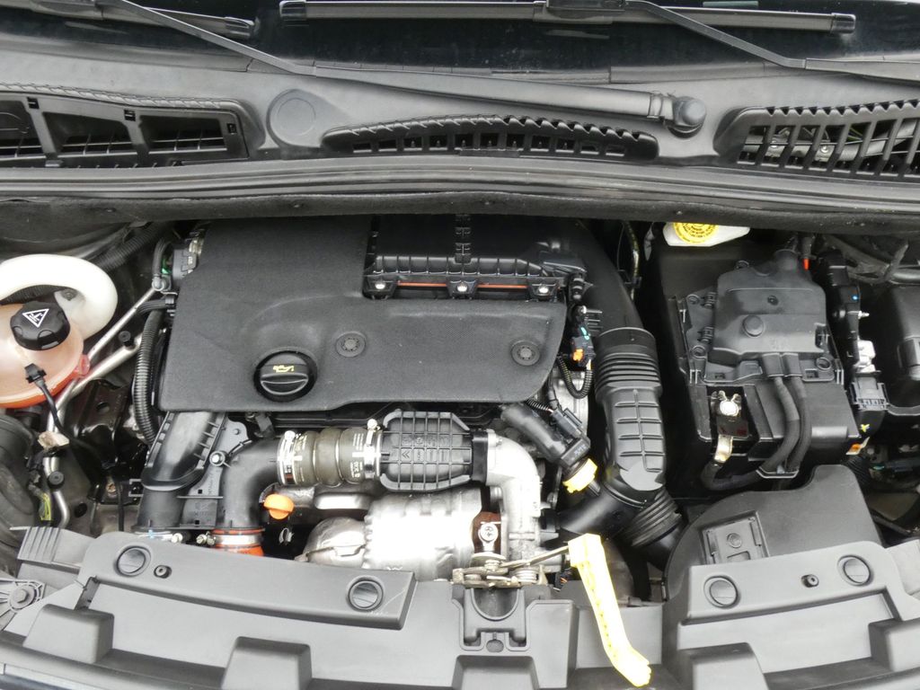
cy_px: 345
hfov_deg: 65.3
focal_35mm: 27
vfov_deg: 51.4
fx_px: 718
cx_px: 460
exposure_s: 1/80
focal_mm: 4.8
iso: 500
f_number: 5.6
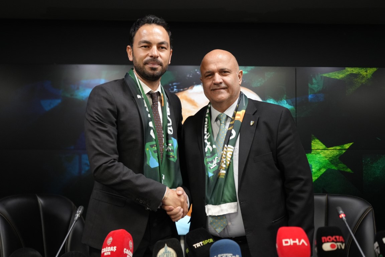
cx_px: 192
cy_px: 128
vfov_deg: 29.2
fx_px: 492
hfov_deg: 42.7
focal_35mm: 46
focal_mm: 46
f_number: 4
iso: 3200
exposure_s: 1/160
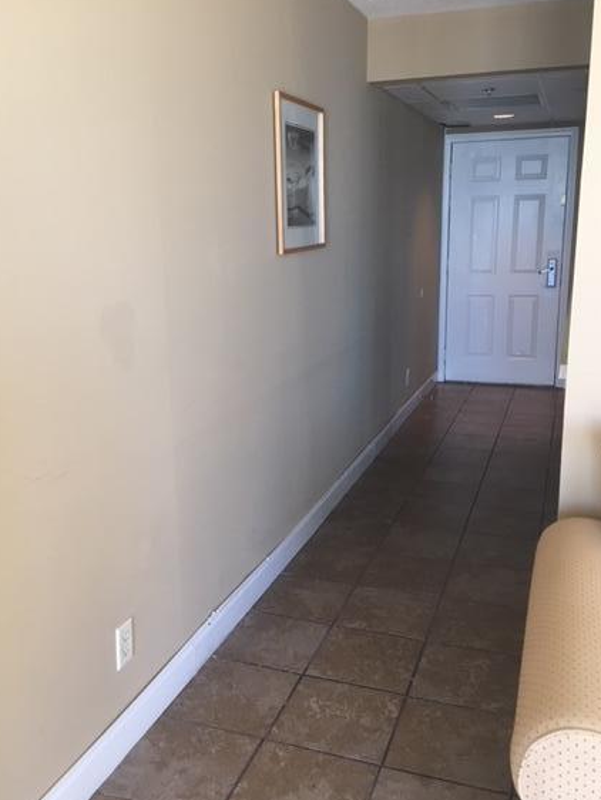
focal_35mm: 33
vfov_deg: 55.3
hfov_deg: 43.0
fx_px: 763
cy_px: 400
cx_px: 286
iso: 64
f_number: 2.2
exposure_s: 1/30
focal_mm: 4.15
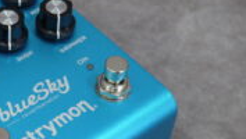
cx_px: -4
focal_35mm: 113
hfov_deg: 18.4
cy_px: 114
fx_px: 738
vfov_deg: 10.7
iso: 200
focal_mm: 23
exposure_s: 1/60
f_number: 4.7
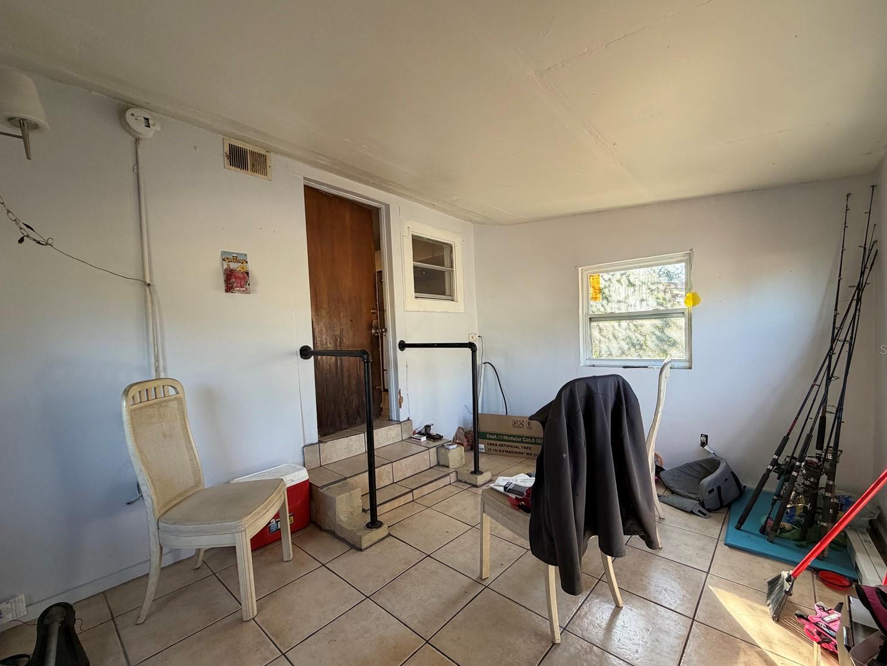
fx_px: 384
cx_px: 461
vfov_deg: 81.7
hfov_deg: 98.1
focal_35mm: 15
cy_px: 349
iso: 200
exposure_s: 1/121
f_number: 2.2
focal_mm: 2.22
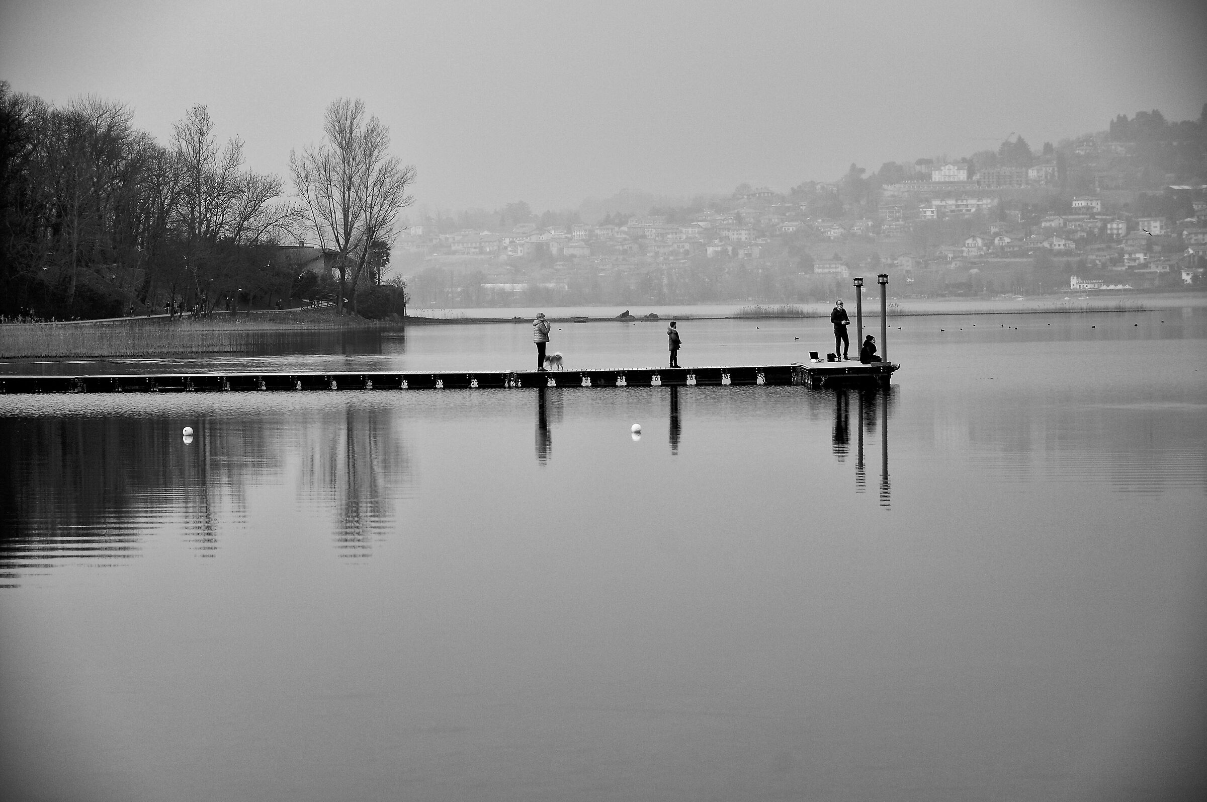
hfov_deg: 17.5
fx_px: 3918
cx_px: 604
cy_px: 401
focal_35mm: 117
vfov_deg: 11.7
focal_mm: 78
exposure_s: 1/400
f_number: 5.6
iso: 200
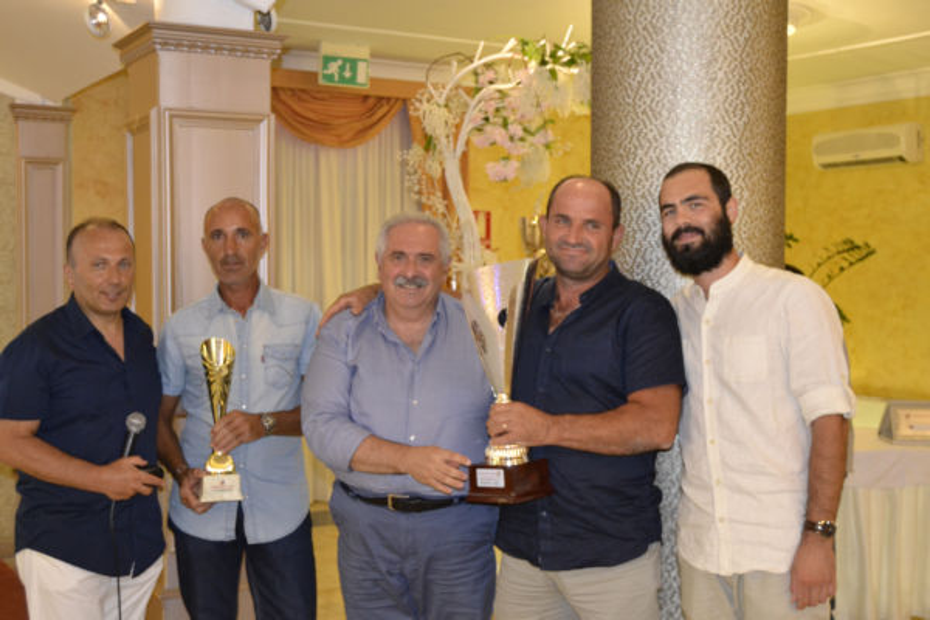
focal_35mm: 48
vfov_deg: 28.1
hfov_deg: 41.1
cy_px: 310
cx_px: 465
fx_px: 1240
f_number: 4.5
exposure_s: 1/60
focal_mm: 32
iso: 2200
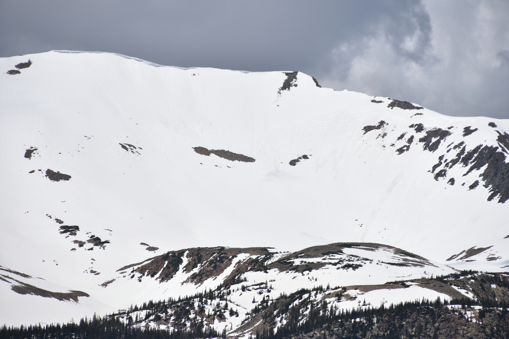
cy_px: 170
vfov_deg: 4.6
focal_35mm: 300
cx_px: 254
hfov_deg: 6.9
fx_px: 4242
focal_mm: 300
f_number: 9
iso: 100
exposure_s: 1/640
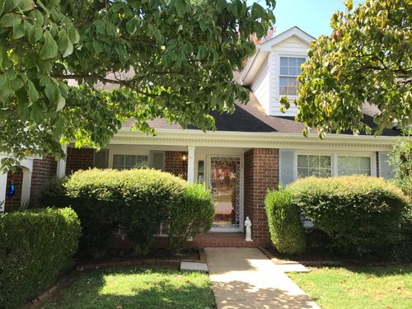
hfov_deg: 63.4
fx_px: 333
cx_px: 206
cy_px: 154
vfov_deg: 49.7
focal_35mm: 28
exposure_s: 1/465
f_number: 1.8
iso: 20
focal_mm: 3.99
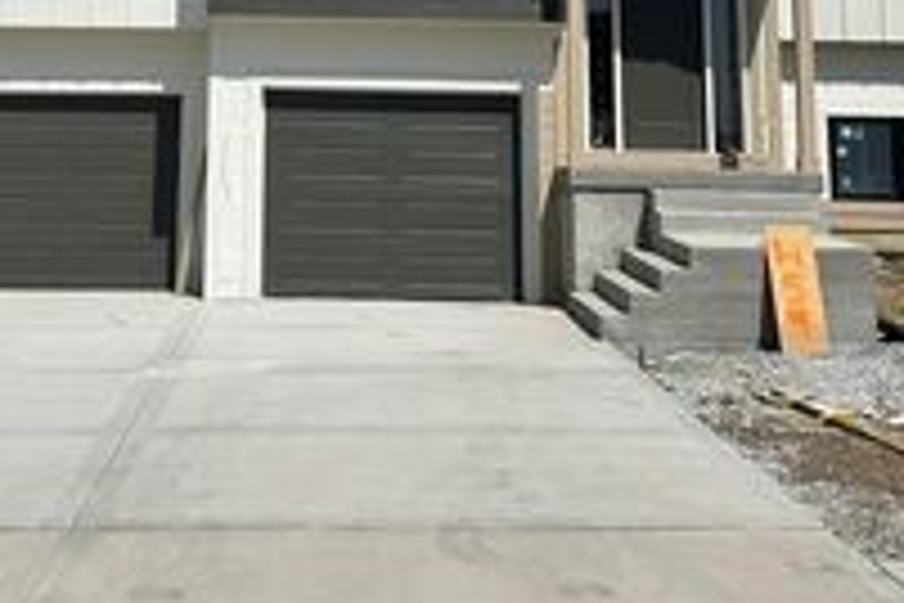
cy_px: -97
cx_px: 324
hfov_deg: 32.2
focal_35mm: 62
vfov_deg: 20.6
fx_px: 1557
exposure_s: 1/10753
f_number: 1.78
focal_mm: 6.86
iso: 80
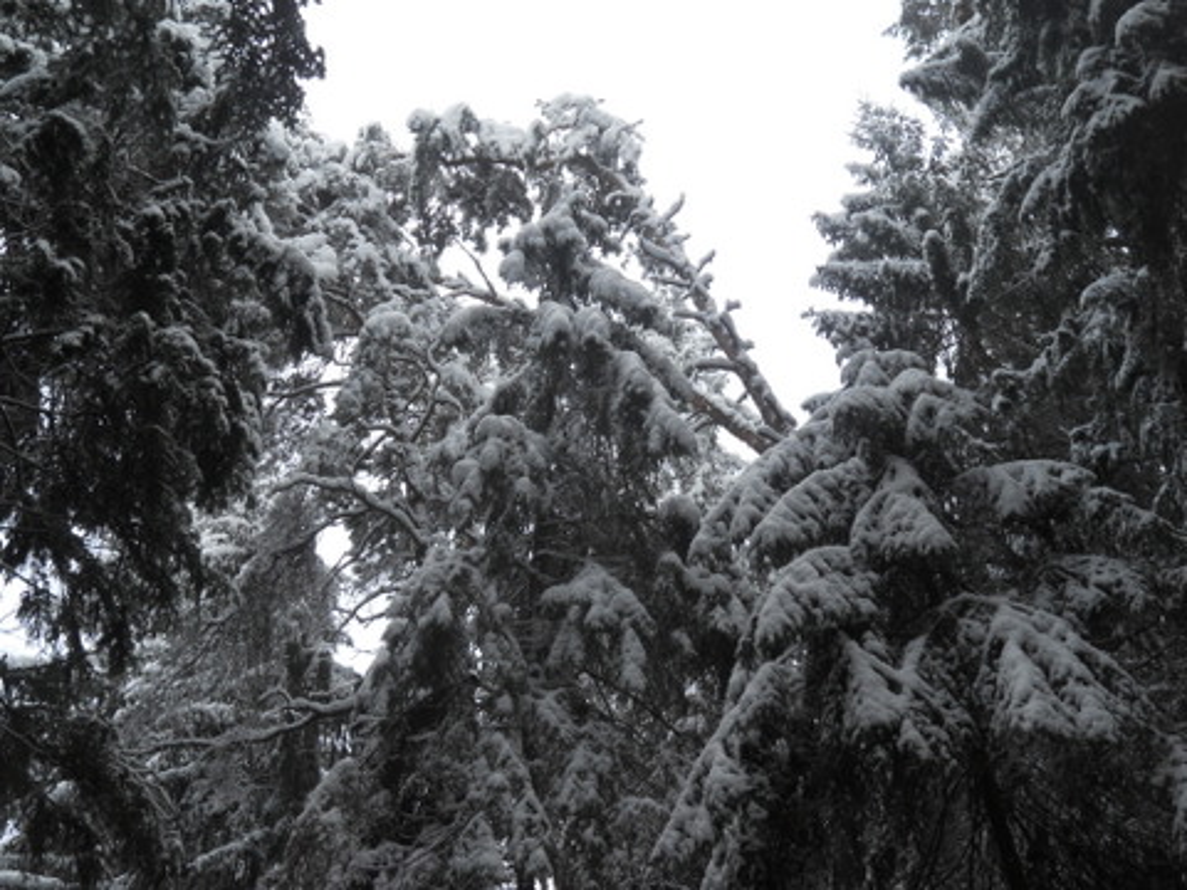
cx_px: 594
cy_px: 445
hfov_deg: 41.2
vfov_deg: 31.5
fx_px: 1577
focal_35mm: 46
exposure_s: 1/100
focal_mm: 8.2
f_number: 4.3
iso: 80
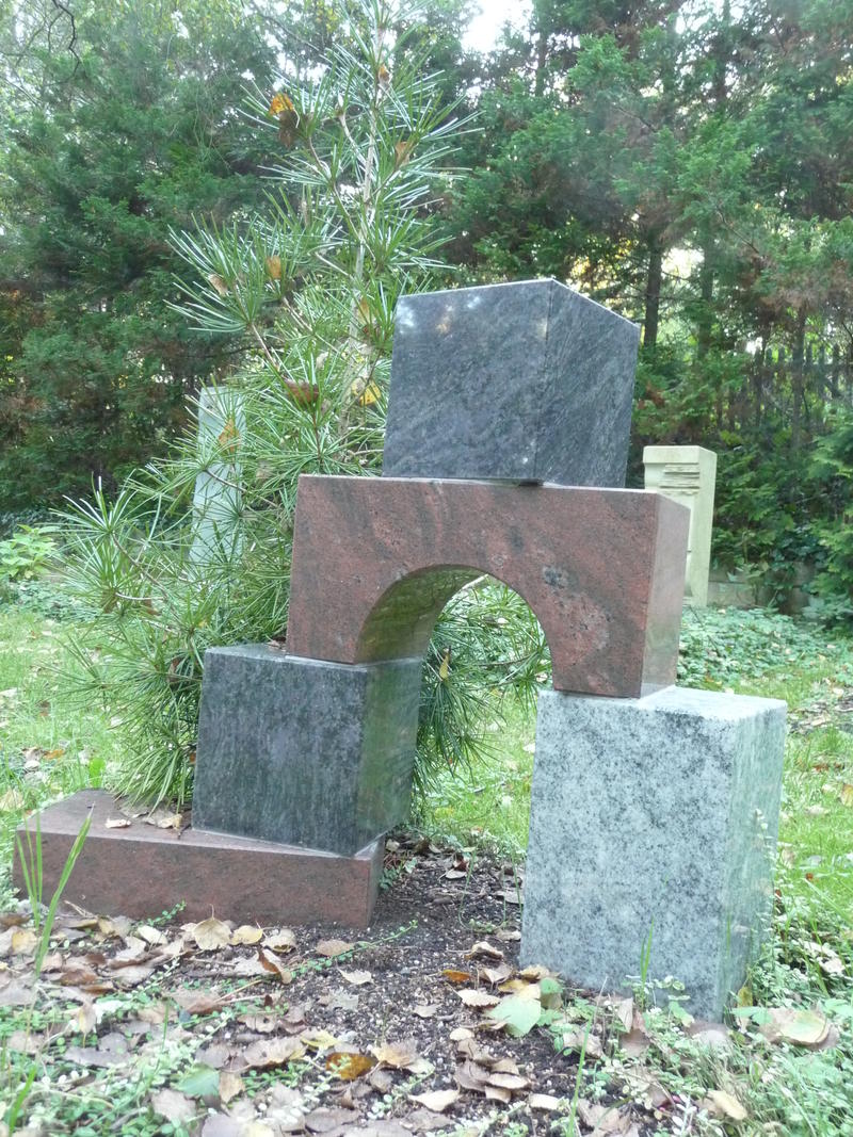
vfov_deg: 60.0
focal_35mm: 30
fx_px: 986
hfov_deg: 46.8
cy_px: 568
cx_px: 426
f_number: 3.4
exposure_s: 1/15
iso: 400
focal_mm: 5
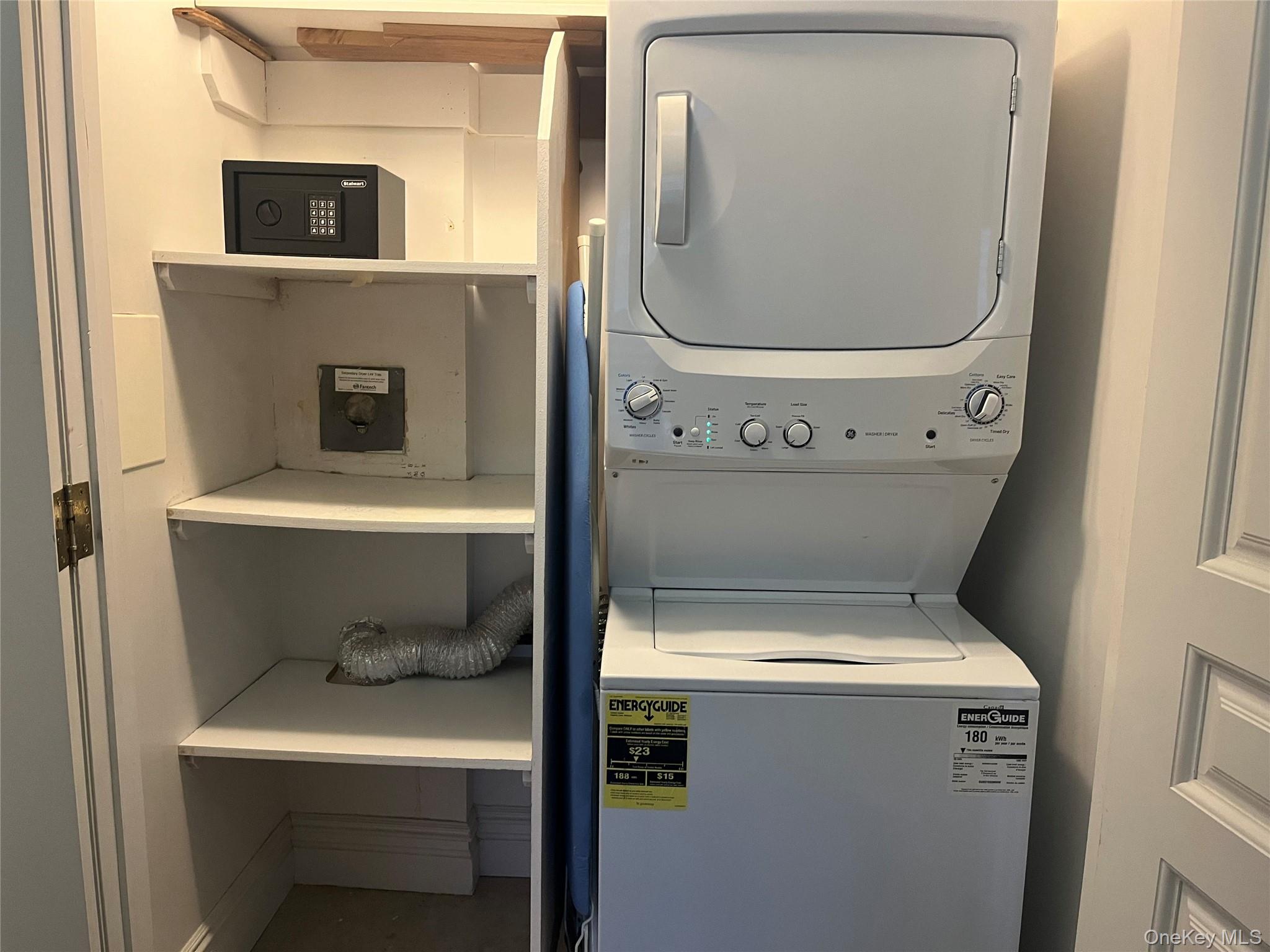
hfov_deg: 67.3
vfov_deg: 53.1
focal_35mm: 26
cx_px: 635
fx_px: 954
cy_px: 476
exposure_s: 1/60
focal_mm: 5.1
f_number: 1.6
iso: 320
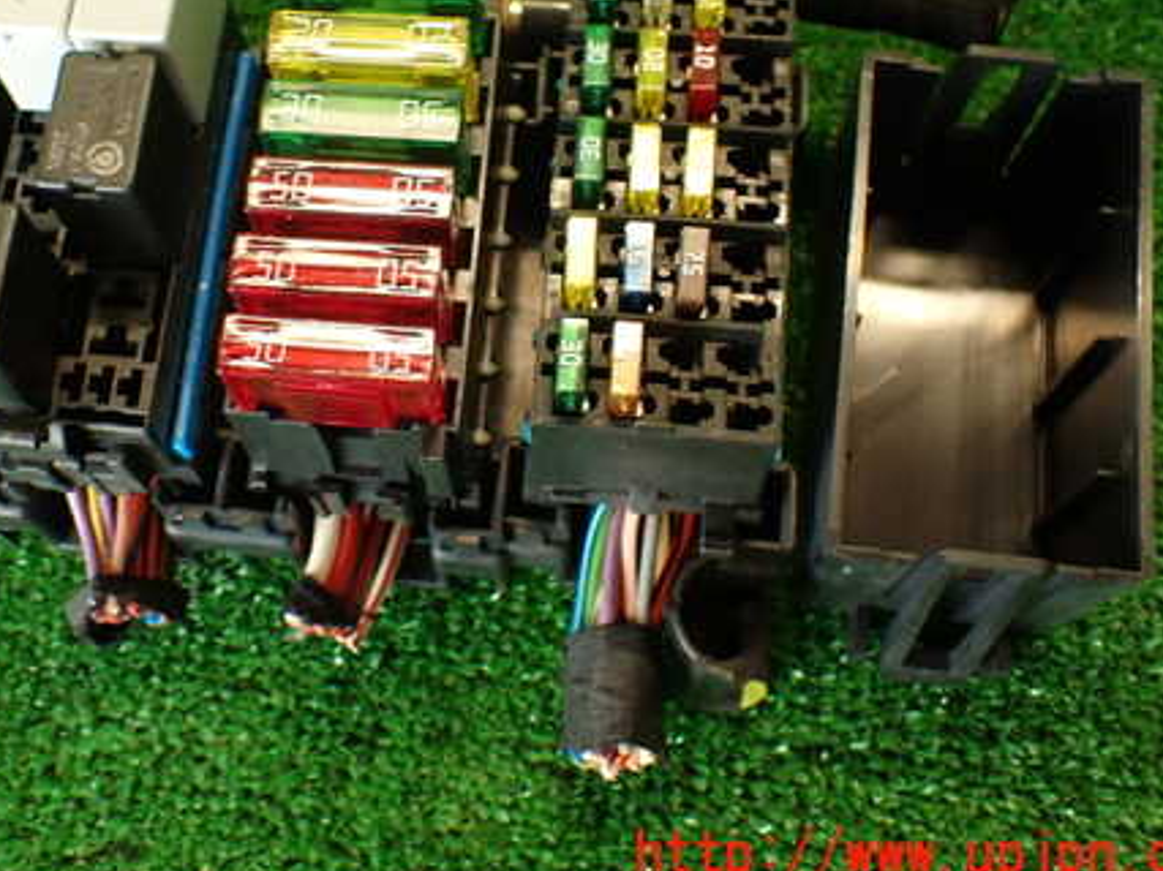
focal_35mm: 45
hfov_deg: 41.8
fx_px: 1511
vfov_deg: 31.9
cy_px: 278
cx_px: 433
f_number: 2.4
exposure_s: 1/30
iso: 200
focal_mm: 5.79
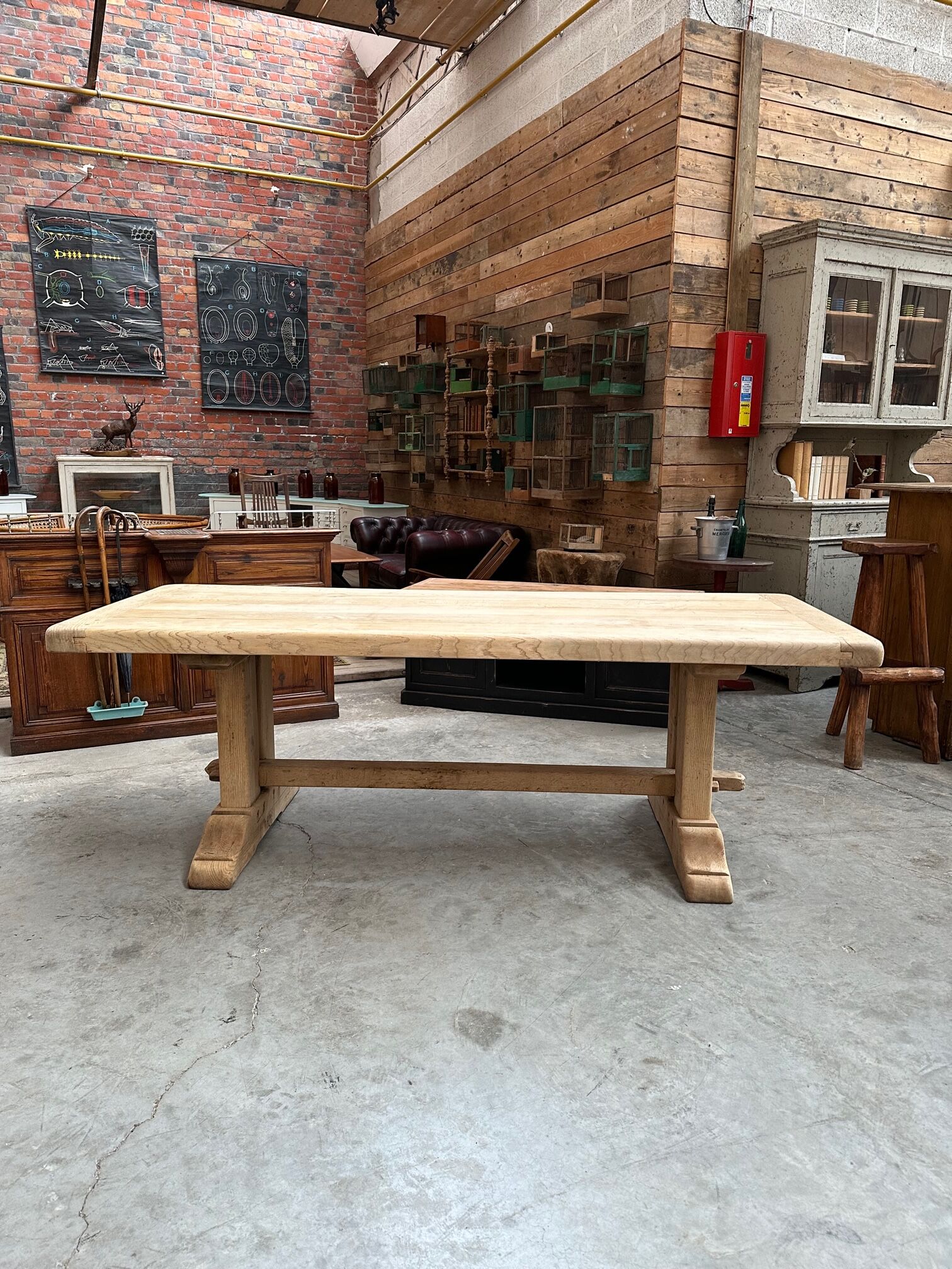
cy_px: 634
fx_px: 880
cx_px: 476
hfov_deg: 56.8
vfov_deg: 71.6
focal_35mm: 24
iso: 250
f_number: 1.78
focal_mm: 6.86
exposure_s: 1/117
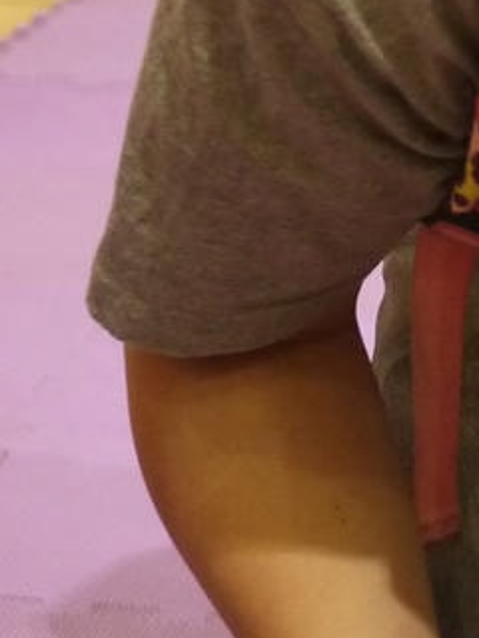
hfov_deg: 7.0
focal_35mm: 200
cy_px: 582
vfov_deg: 9.8
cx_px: 1150
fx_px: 3690
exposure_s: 1/100
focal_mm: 20
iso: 800
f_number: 1.7
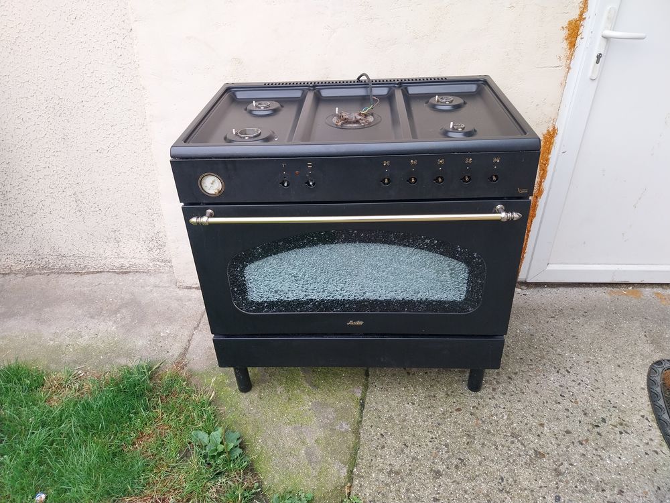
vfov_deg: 53.1
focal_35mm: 26
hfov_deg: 67.3
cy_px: 252
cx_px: 335
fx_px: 503
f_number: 1.8
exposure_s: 1/100
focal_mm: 4
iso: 40
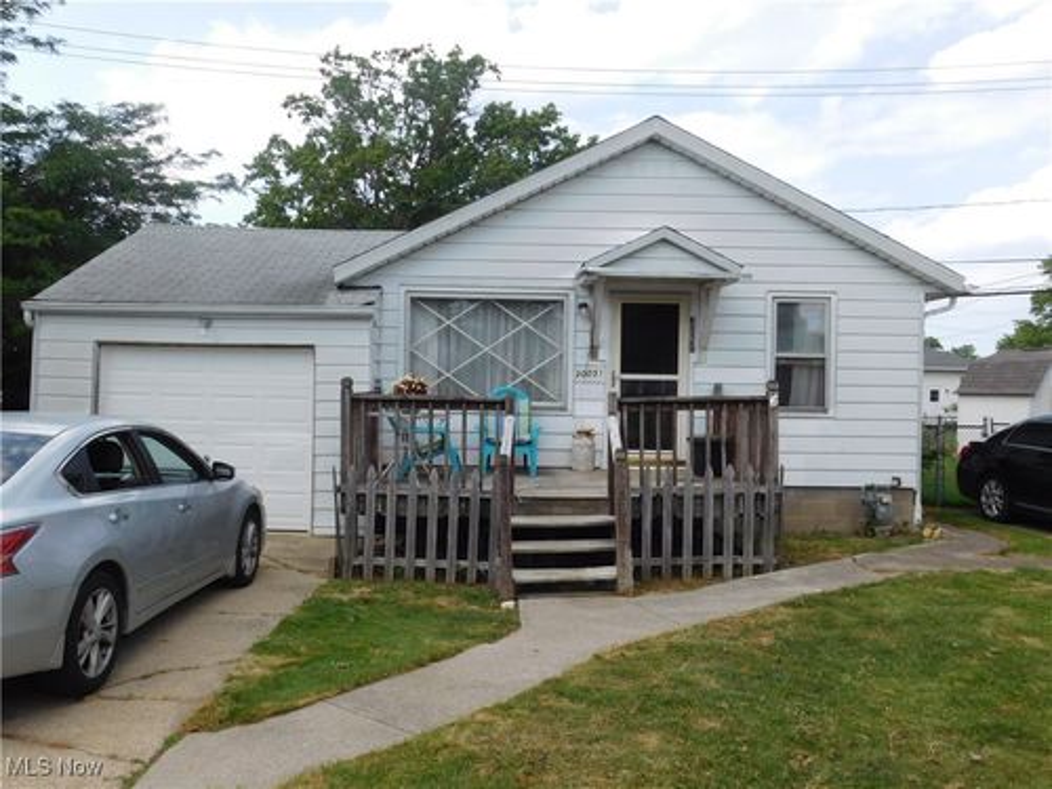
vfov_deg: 46.8
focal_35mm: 30
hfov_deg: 60.0
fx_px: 912
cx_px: 526
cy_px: 394
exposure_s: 1/800
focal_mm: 5.3
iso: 125
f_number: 3.2
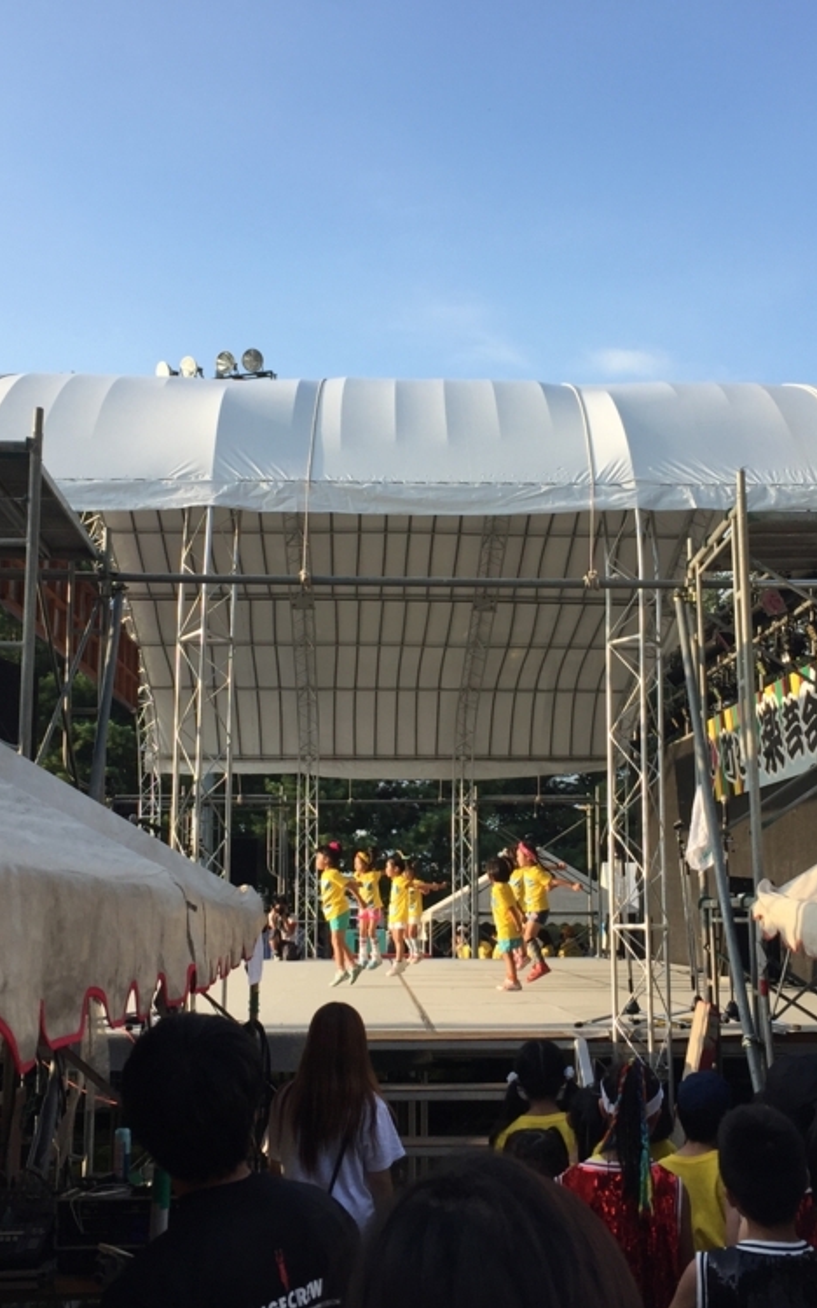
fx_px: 1497
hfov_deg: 30.5
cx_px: 436
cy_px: 660
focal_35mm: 42
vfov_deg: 47.2
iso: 32
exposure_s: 1/638
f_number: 2.2
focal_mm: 4.15
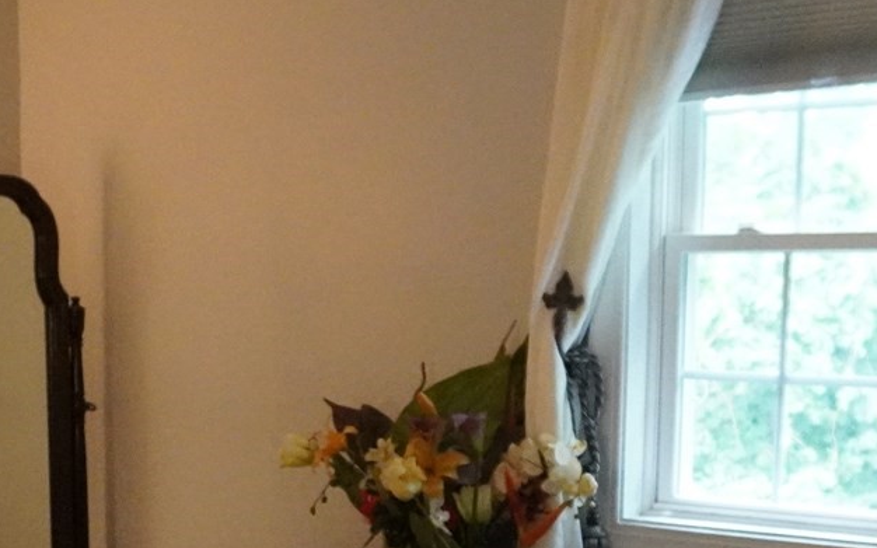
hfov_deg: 25.5
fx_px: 1912
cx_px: 219
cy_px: 589
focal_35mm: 80
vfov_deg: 15.9
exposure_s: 1/160
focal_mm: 16
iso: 6400
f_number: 3.5
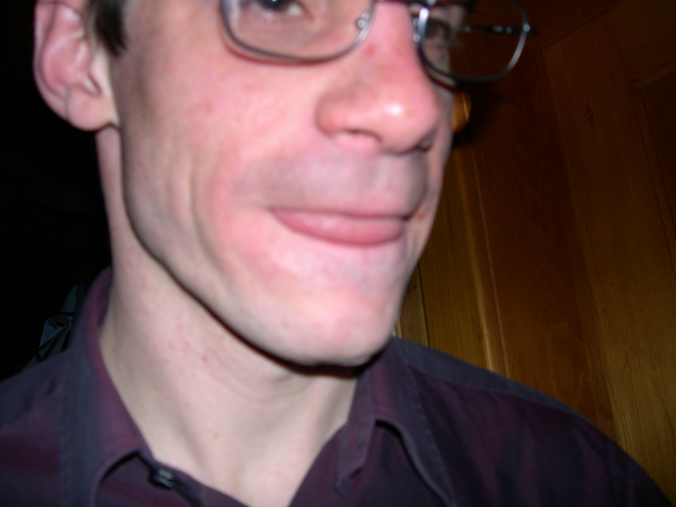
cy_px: 254
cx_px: 338
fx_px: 742
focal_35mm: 38
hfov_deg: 49.0
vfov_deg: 37.7
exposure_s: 1/60
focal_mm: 8
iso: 100
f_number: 2.8
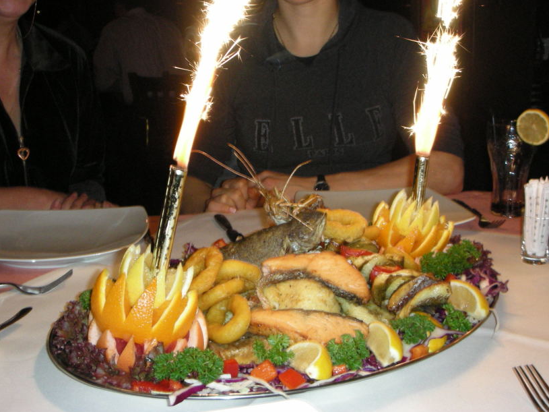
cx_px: 268
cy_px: 161
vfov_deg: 32.7
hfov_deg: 42.9
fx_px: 698
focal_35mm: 44
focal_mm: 5.8
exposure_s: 1/18.3
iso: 200
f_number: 3
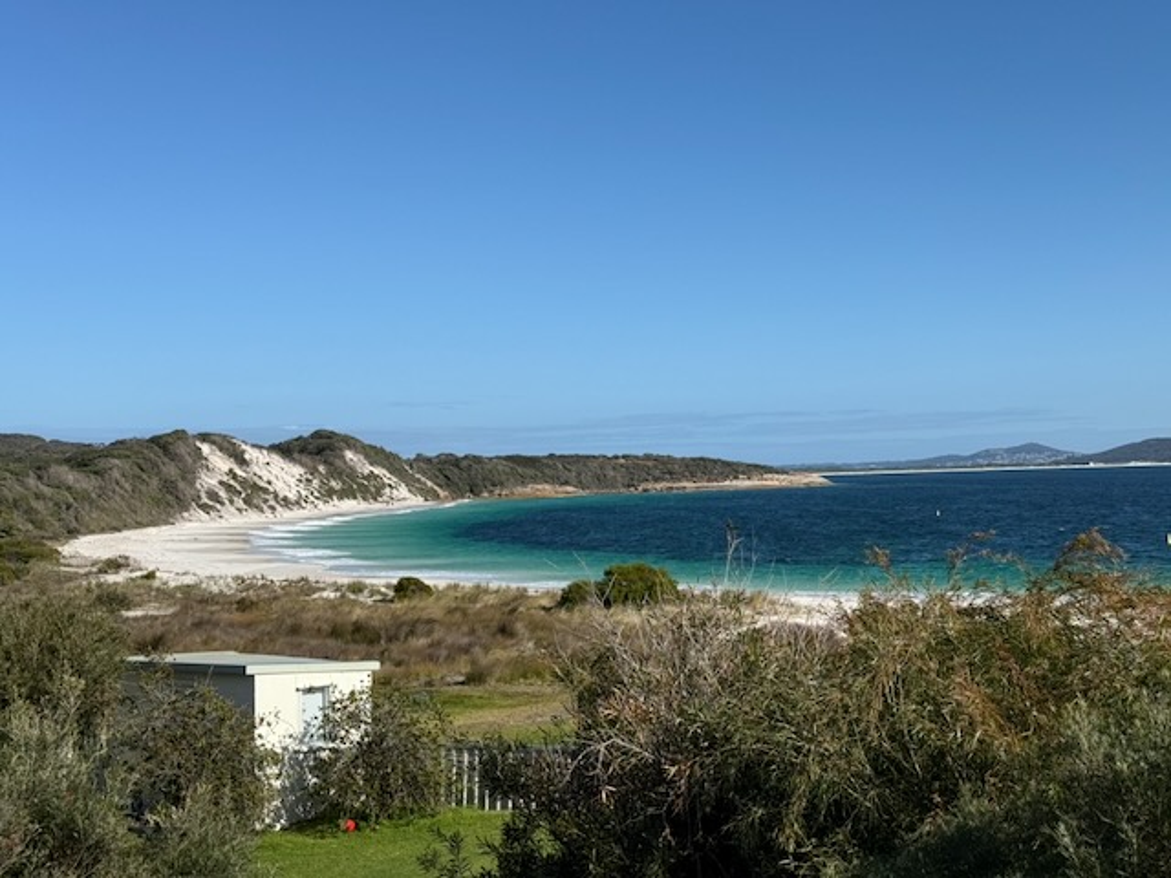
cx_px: 586
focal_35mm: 48
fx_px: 1624
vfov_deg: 30.3
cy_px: 439
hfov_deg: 39.7
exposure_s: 1/6536
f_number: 1.78
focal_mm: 6.76
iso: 64
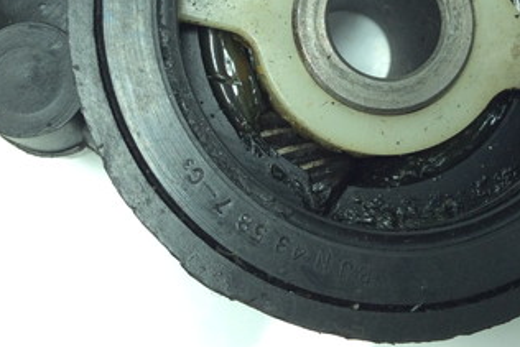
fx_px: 910
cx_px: 342
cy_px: 23
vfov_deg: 21.1
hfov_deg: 31.7
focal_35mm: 63
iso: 32
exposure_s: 1/153
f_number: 2.4
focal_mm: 3.3
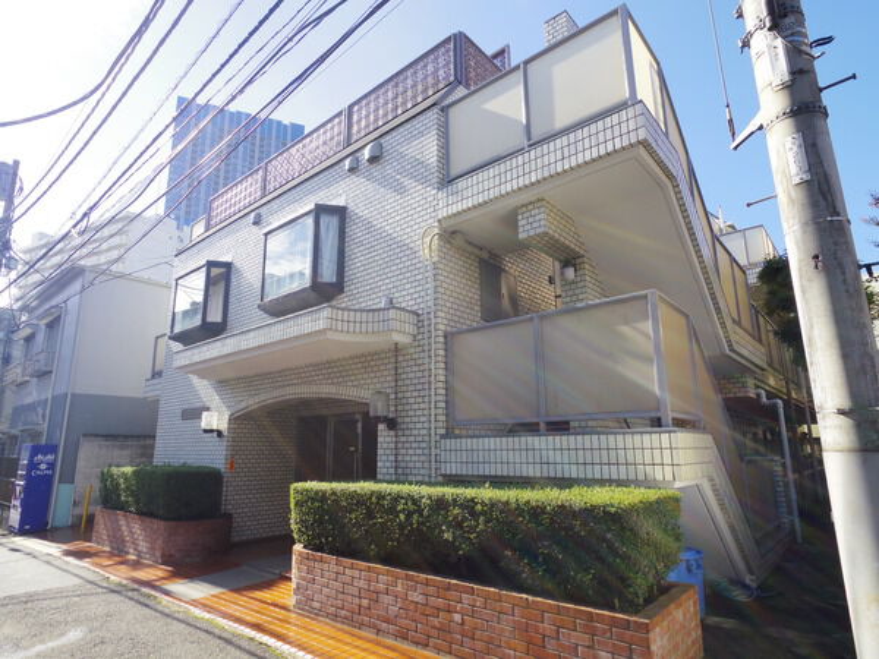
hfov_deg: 81.7
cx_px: 440
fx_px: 508
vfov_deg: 66.0
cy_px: 330
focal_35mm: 20
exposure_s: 1/100
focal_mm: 4.3
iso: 200
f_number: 5
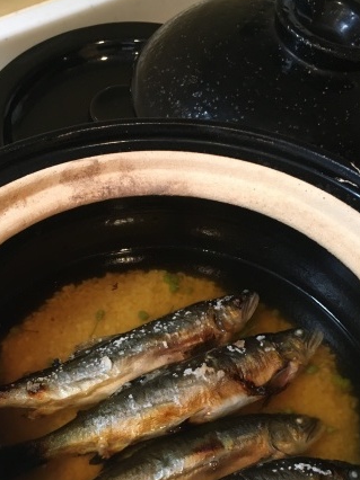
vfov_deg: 42.4
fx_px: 611
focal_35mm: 44
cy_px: 318
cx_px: 163
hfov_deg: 32.8
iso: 160
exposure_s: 1/30
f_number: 2.2
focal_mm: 4.15
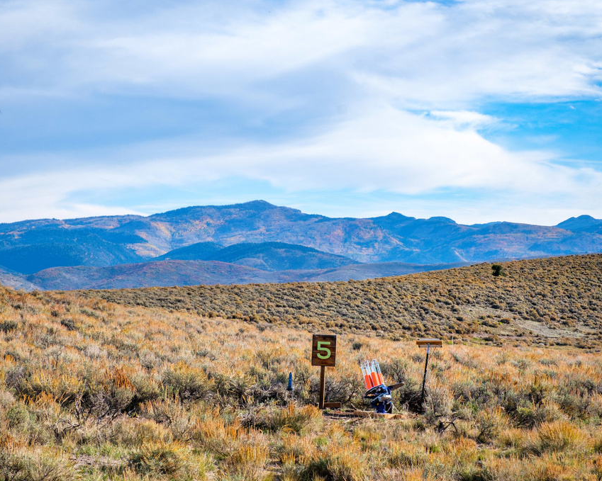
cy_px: 241
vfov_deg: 16.4
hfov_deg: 20.4
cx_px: 277
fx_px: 1675
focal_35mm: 94
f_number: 13
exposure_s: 1/125
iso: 200
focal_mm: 55
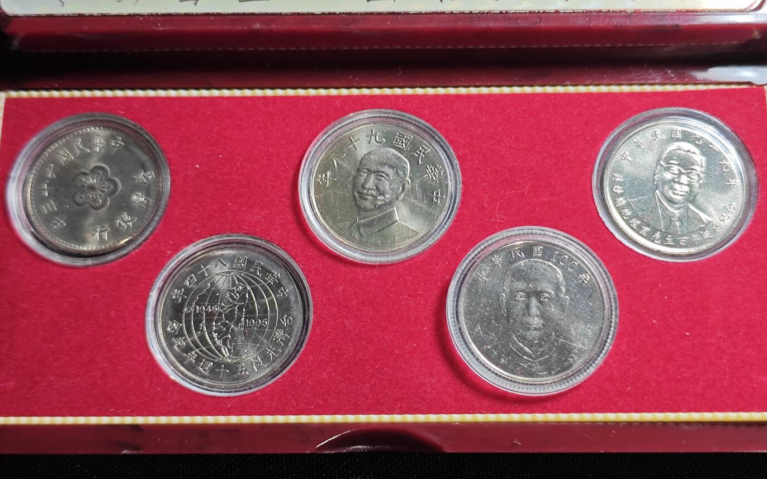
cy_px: 254
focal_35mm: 53
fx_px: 1108
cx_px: 390
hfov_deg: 38.2
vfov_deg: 24.4
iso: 125
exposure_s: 1/50
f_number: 1.6
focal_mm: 5.84
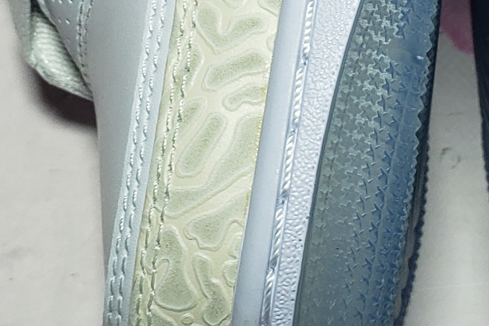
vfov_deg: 11.2
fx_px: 1576
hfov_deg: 17.6
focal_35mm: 116
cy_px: -202
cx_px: 351
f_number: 2.4
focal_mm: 4.3
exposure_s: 1/301
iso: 50
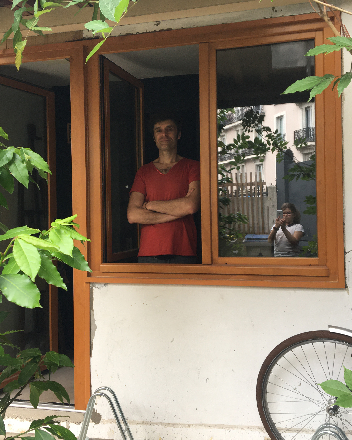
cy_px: 209
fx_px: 469
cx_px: 154
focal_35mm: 36
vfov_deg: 50.3
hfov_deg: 41.1
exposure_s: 1/100
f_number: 2.2
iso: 40
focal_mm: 4.15
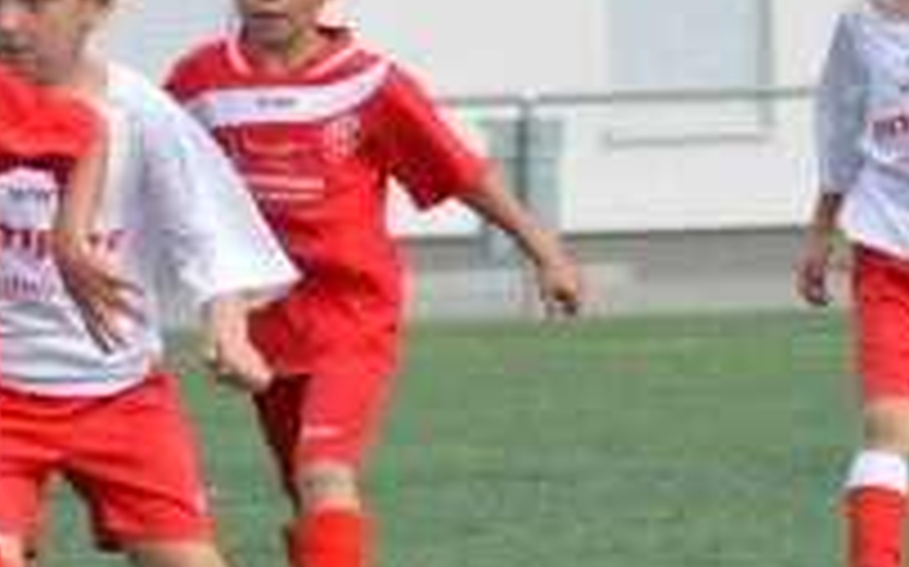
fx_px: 10659
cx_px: -18
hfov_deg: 4.9
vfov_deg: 3.0
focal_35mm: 431
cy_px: 407
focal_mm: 95
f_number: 5.3
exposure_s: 1/1250
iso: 400
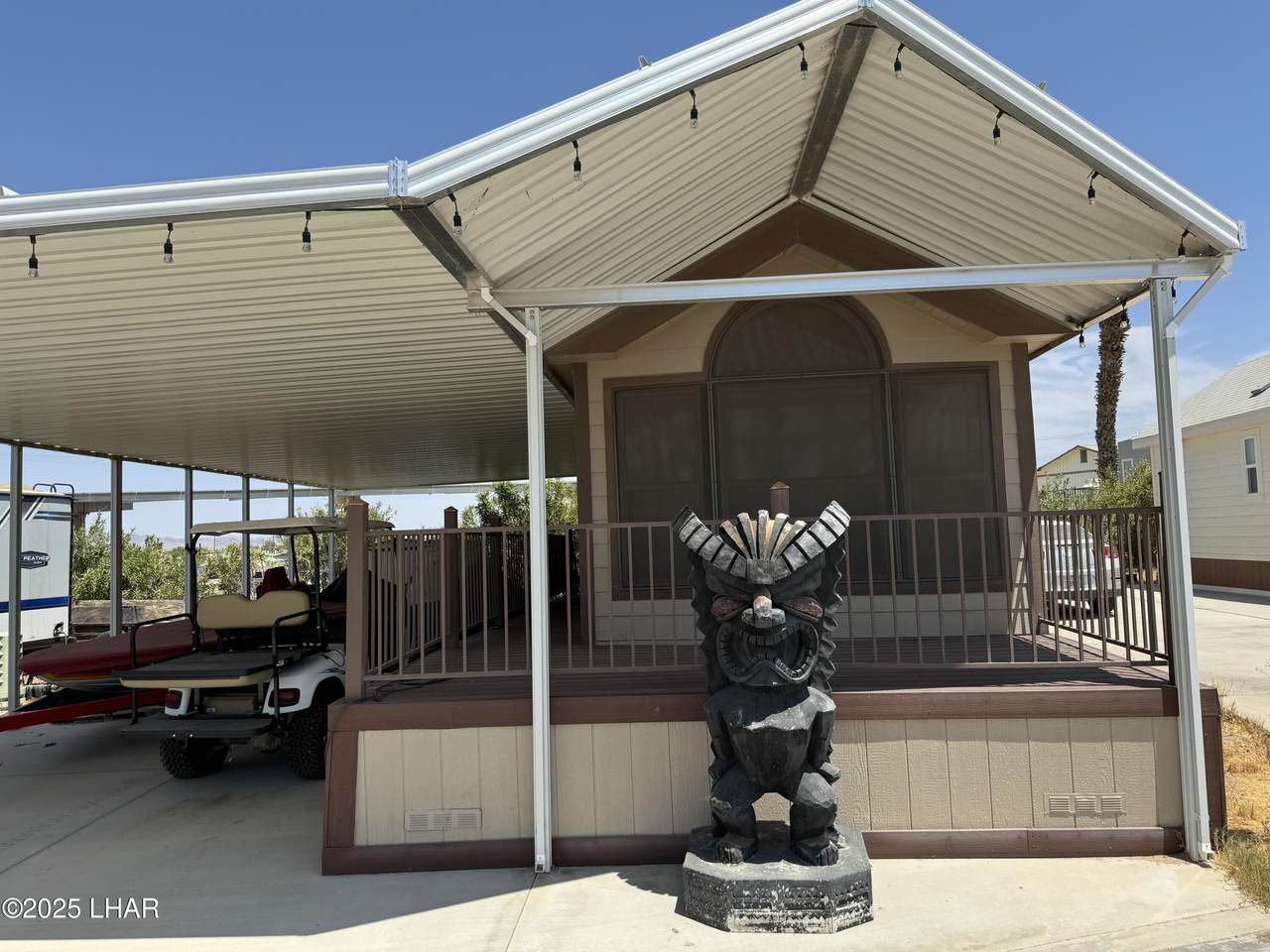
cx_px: 635
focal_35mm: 24
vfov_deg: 56.8
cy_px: 476
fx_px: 881
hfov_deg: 71.6
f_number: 1.78
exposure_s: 1/3802
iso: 80
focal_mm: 6.76
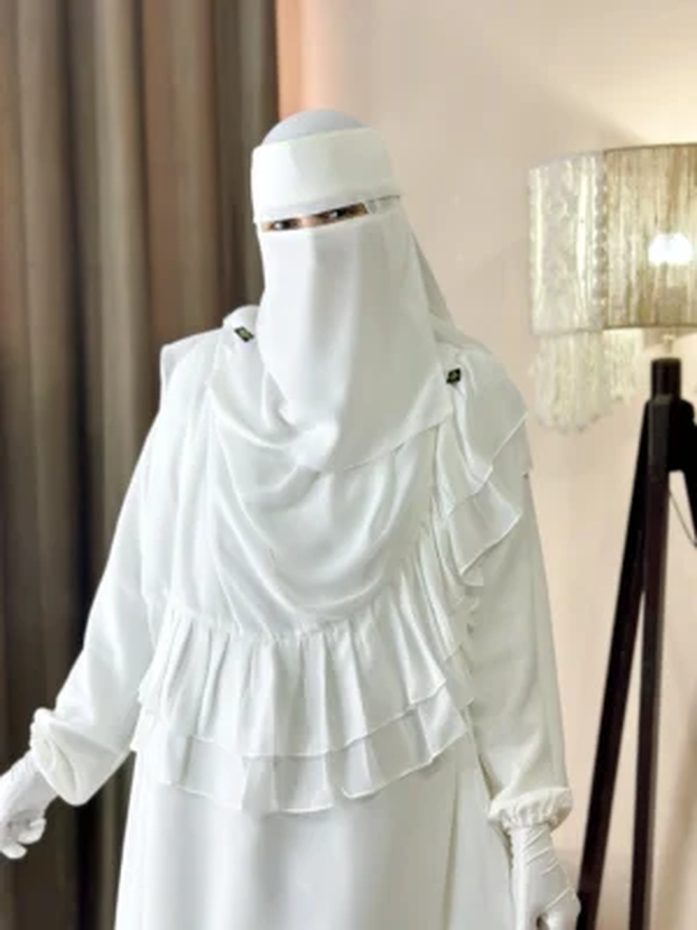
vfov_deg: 39.7
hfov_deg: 30.3
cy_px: 465
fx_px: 1289
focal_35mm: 48
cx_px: 348
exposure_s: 1/100
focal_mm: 6.86
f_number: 1.8
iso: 100
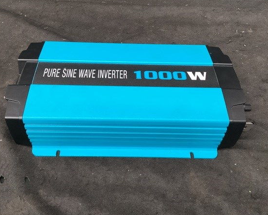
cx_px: 125
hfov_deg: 51.5
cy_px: 103
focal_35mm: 35
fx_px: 278
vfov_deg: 42.3
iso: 160
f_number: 2.4
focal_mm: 3.3
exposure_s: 1/60
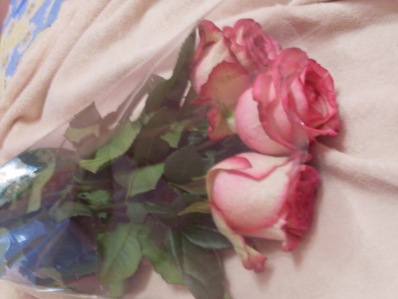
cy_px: 150
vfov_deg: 29.7
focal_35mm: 49
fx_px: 564
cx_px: 199
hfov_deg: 38.9
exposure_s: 1/8
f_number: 3.1
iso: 200
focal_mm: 8.1
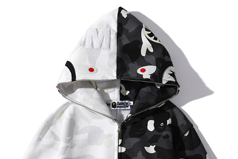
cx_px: 119
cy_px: 80
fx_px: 344
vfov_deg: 26.0
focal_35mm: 52
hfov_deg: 38.2
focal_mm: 35
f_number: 9
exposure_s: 1/125
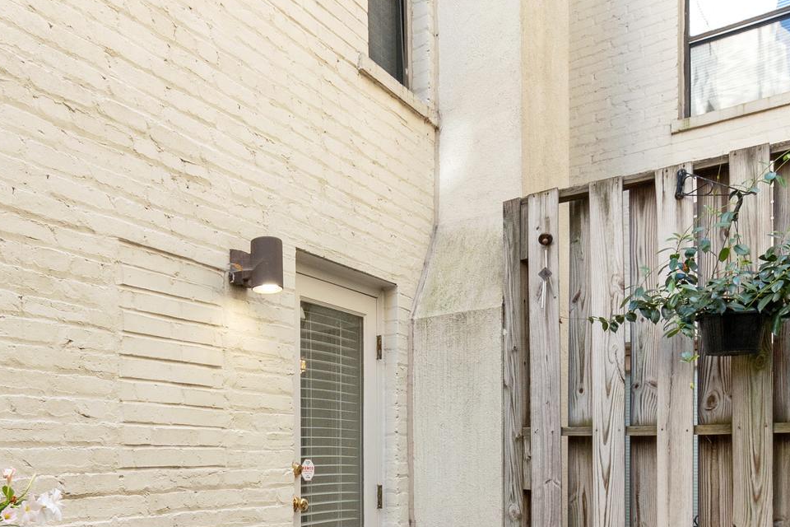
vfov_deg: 38.2
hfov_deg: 57.8
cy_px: 477
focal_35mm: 32
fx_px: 702
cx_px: 282
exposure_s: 1/80
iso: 320
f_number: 9
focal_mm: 10
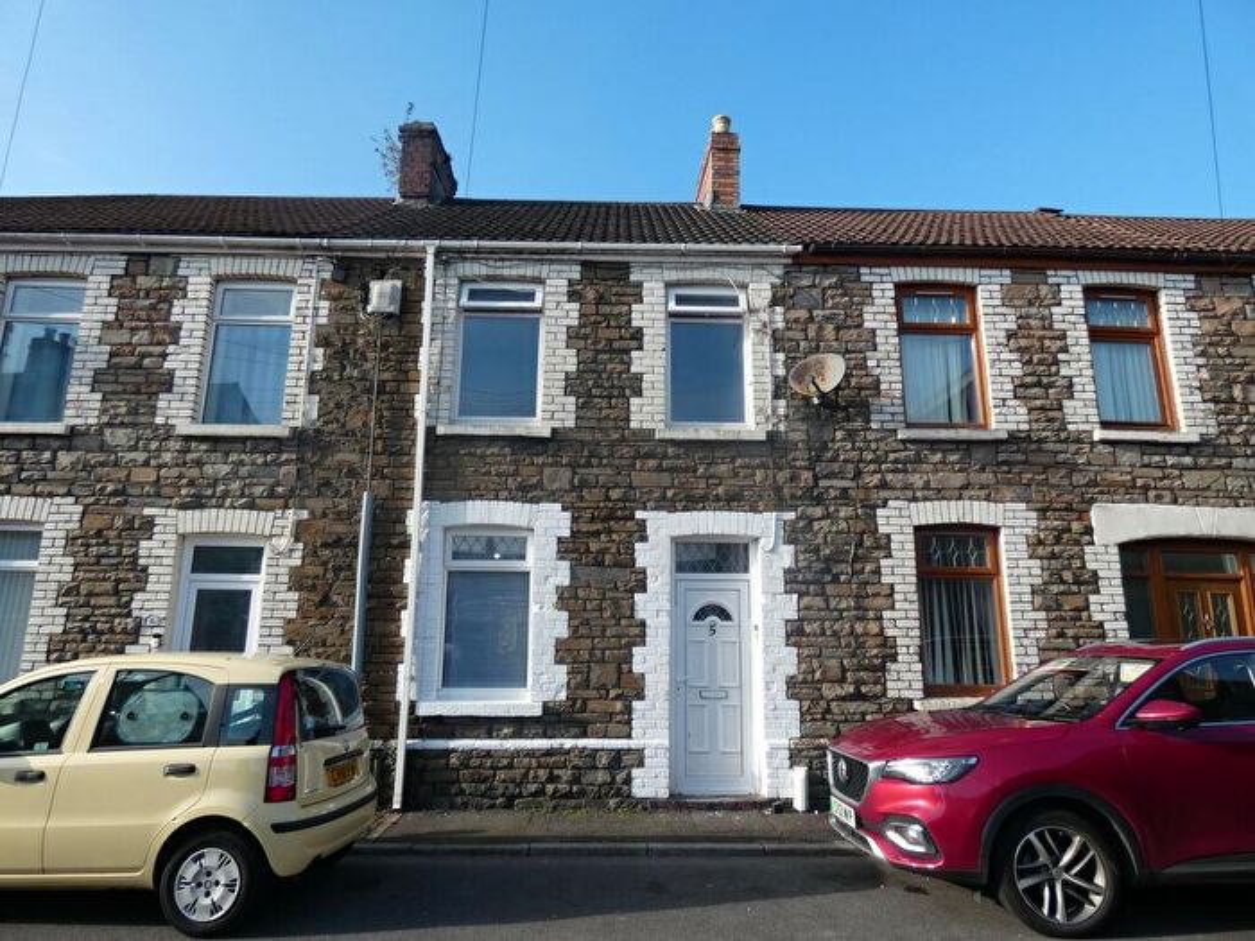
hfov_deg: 81.7
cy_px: 470
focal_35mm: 20
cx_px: 628
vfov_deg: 66.0
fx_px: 725
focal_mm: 3.6
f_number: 2.8
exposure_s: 1/800
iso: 80
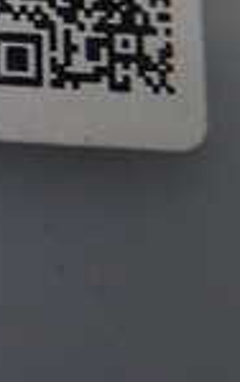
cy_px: -59
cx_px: -416
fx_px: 1327
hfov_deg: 8.9
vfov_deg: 15.9
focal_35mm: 127
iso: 125
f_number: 2.3
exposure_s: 1/125
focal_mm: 5.5
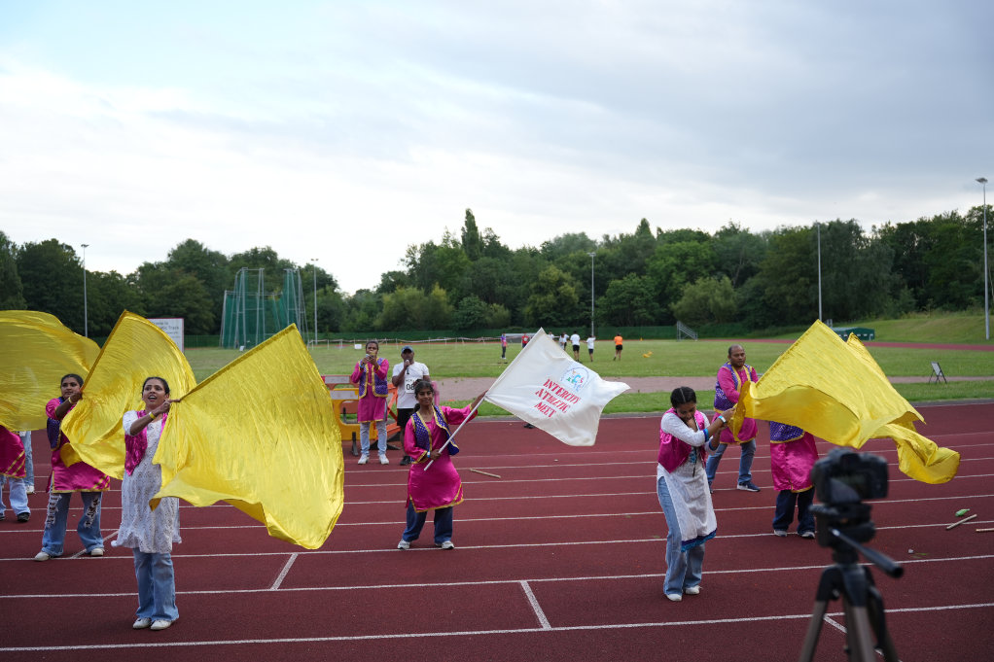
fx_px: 985
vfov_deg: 37.1
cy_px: 331
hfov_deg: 53.5
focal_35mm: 36
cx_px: 497
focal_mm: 35.7
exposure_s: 1/800
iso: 250
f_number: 2.8
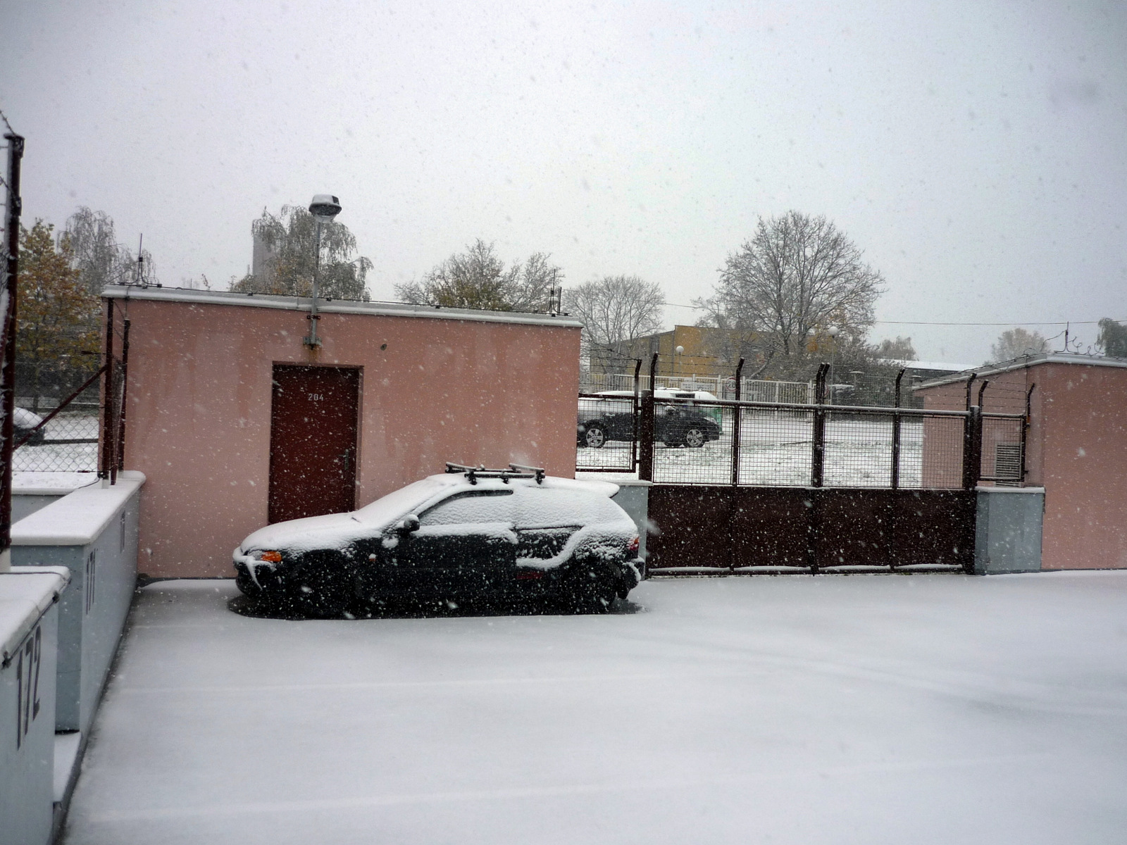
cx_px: 564
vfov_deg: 42.9
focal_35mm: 33
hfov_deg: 55.4
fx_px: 1074
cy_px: 422
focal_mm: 5.5
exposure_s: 1/500
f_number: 2.8
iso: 100
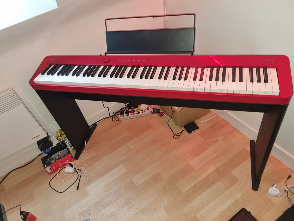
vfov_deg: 53.1
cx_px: 147
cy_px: 110
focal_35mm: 26
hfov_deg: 67.3
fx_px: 221
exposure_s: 1/25
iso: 100
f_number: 1.8
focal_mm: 5.4
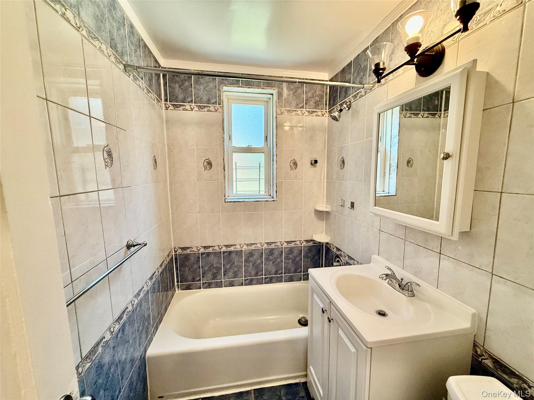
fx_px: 216
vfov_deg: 85.7
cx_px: 267
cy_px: 200
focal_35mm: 14
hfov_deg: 102.1
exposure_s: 1/120
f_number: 2.2
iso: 250
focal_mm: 2.22
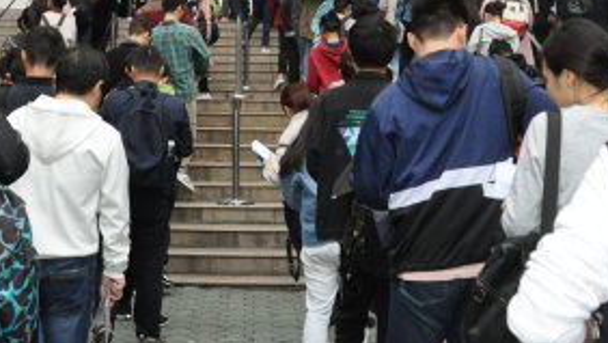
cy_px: -36
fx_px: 1131
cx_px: 300
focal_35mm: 70
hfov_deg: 30.1
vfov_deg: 16.7
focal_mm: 21
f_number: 7.1
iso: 800
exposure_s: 1/200
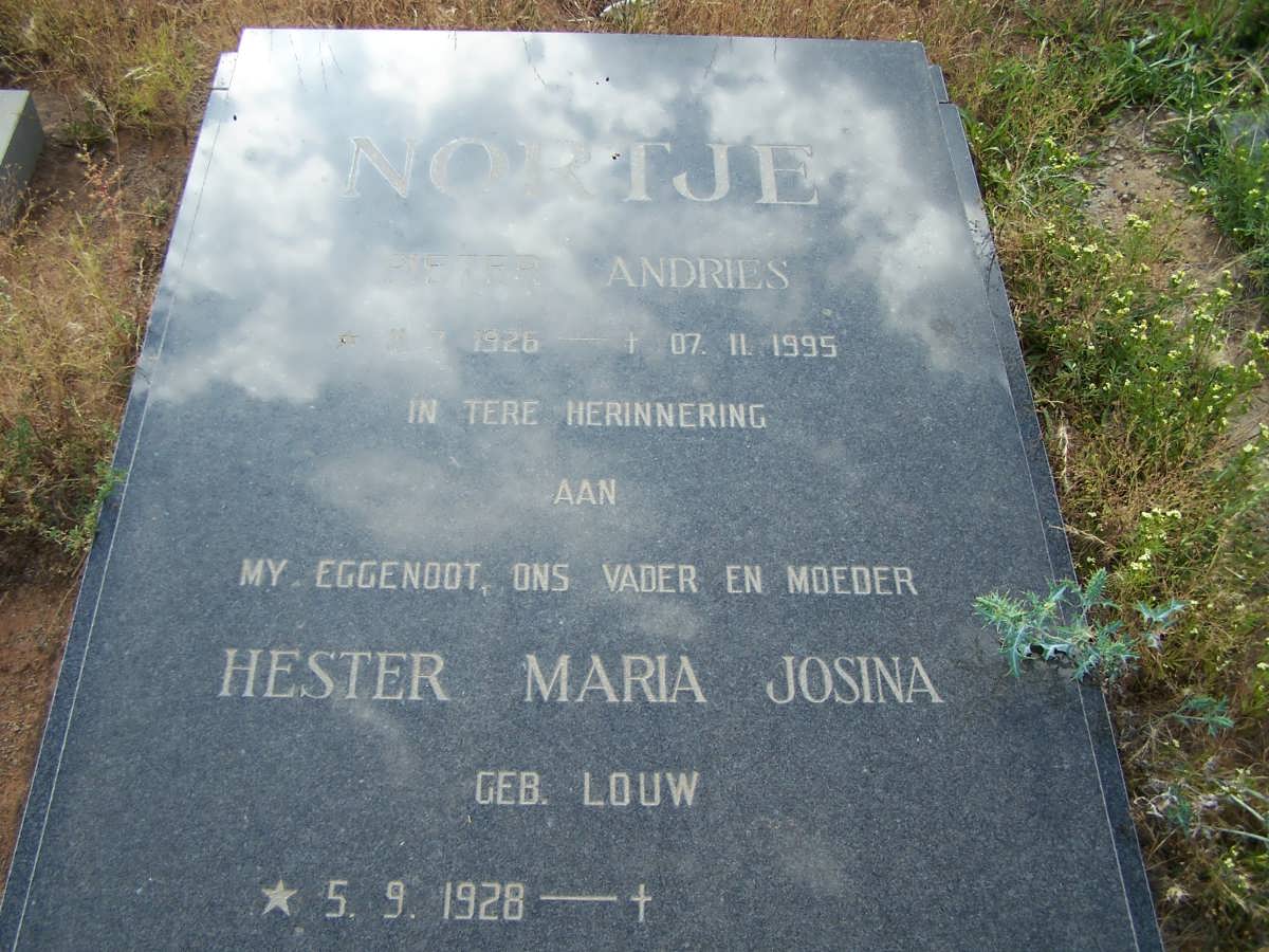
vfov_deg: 37.7
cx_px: 634
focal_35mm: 38
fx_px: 1393
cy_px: 476
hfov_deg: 49.0
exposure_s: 1/500
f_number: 2.8
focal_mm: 6.3
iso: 80
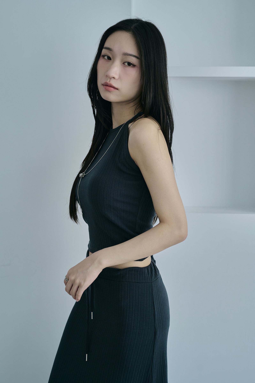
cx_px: 128
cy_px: 192
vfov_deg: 39.6
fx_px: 532
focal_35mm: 50
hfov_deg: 27.0
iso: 1250
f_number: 4.5
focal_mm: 50
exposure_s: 1/125
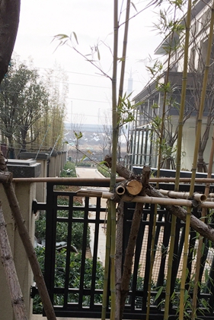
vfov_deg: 44.6
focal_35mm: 43
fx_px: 383
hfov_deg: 31.1
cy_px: 220
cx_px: 88
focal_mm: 4.15
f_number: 2.2
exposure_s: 1/557
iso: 32
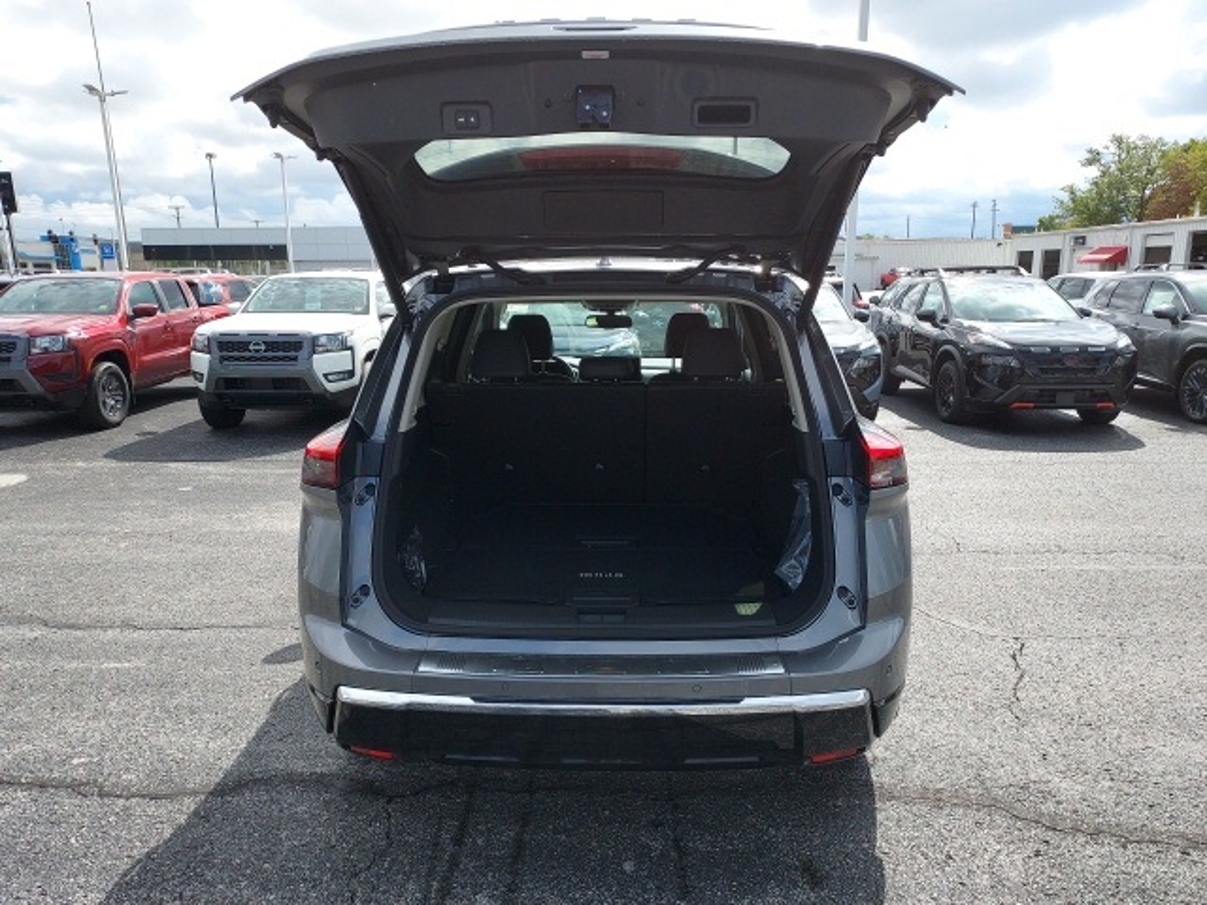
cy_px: 452
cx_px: 604
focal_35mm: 24
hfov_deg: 71.6
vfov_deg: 56.8
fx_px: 837
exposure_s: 1/772
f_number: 1.8
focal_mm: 4.6
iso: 40
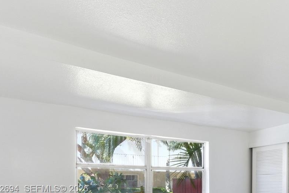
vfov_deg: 34.7
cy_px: 189
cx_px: 270
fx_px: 281
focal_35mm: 35
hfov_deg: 47.7
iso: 250
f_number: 8
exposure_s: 1/160
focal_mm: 17
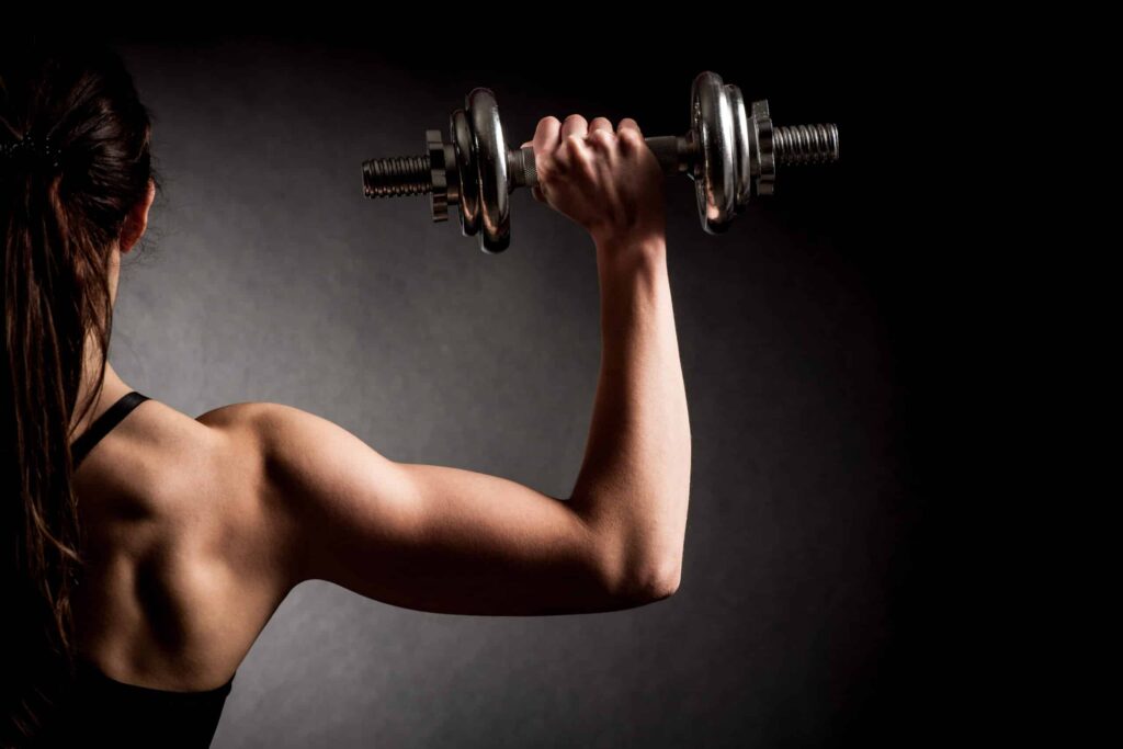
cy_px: 374
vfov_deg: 6.9
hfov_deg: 10.3
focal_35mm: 200
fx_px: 6239
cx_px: 562
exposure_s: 1/160
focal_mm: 200
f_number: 8
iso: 100
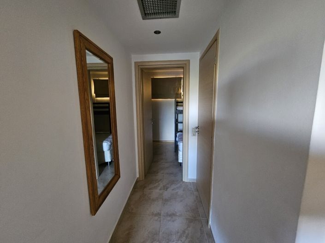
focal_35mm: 13
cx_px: 162
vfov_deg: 89.9
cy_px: 122
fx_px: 122
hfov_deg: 106.2
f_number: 2.2
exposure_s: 1/25
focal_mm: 2.2
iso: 1000
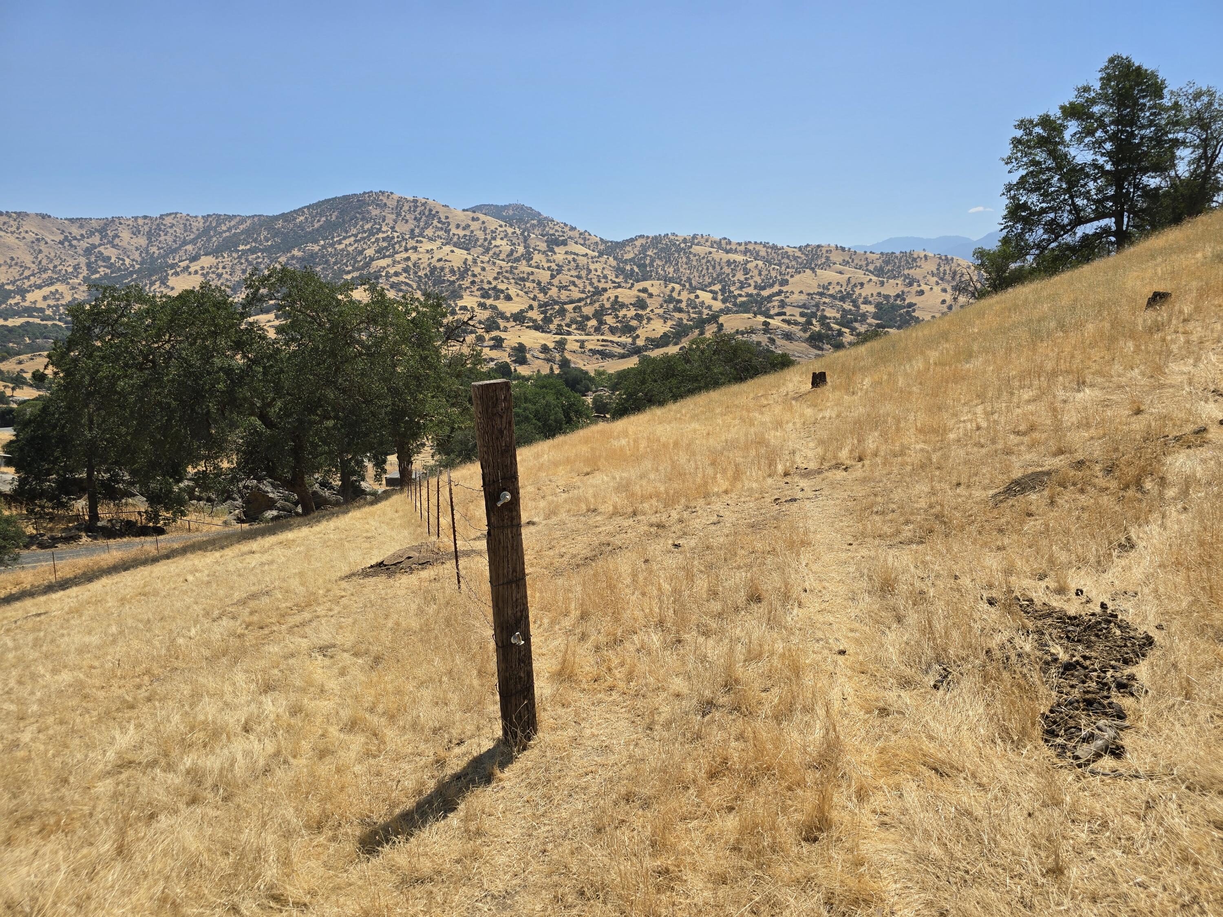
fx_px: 813
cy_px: 458
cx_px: 612
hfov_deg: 73.9
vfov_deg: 58.9
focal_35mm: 23
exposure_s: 1/1186
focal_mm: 6.3
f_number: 1.7
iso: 12
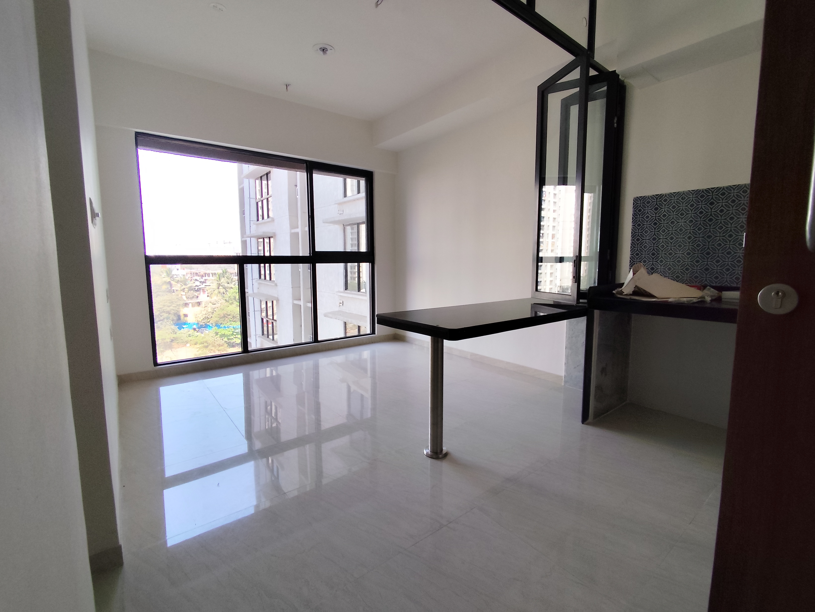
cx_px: 408
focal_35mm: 16
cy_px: 306
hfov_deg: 94.5
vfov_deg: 78.2
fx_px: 377
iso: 50
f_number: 2.2
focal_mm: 1.65
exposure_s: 1/297
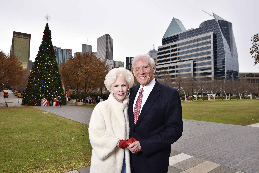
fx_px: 173
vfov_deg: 53.2
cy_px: 86
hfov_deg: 73.7
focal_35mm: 24
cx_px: 130
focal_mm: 24
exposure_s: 1/160
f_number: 8
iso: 200
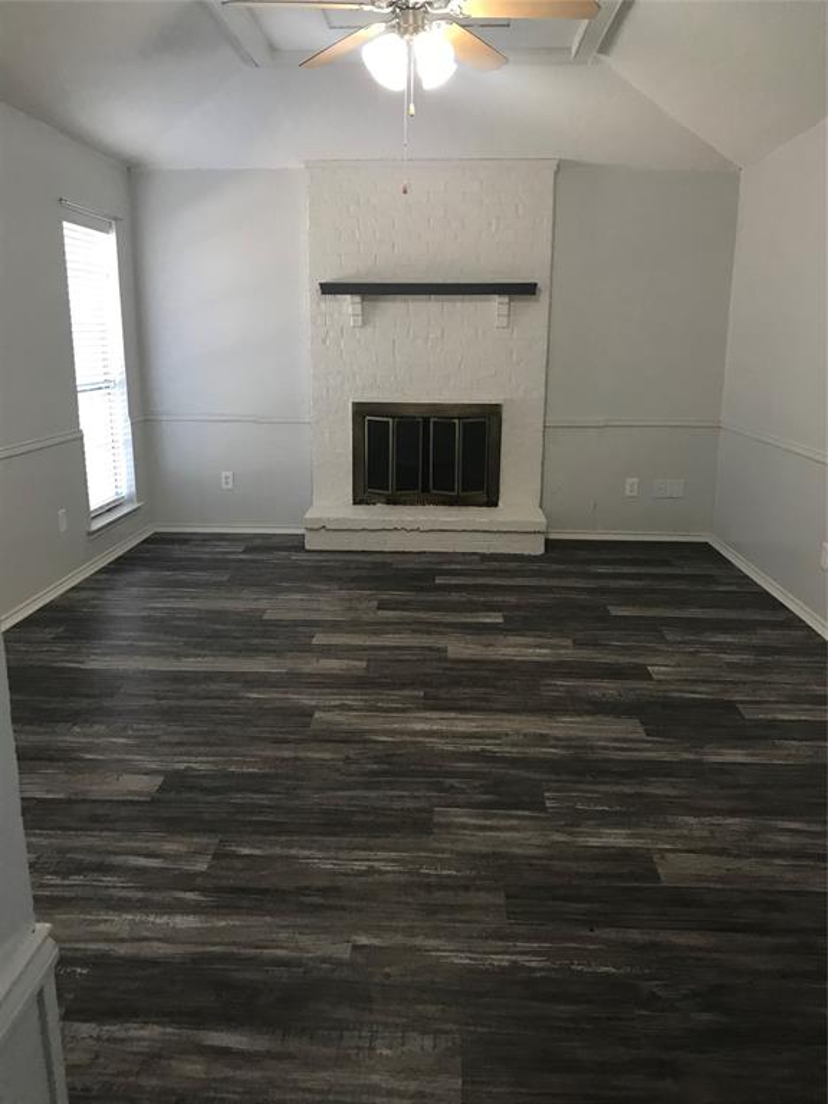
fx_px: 893
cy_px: 552
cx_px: 414
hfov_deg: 49.7
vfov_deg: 63.4
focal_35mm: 28
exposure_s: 1/30
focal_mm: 3.99
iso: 32
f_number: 1.8
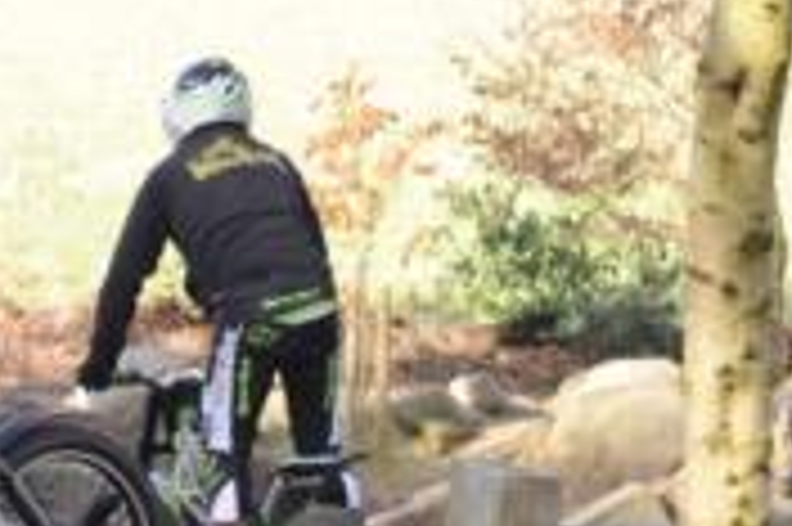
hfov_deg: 6.2
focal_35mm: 329
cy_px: 497
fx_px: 7231
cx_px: -45
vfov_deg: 4.2
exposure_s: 1/160
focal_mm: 116
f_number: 6.3
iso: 250
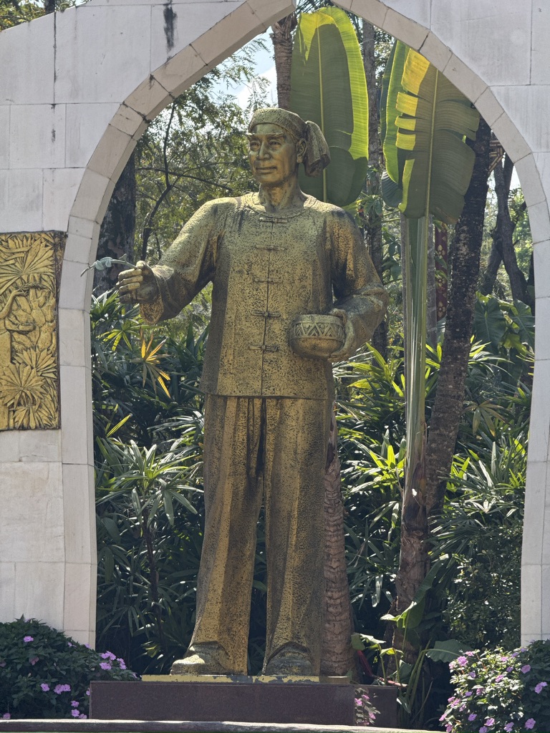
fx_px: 2542
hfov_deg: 12.3
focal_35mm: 120
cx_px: 275
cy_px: 366
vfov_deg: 16.4
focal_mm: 15.66
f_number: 2.8
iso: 64
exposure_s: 1/596
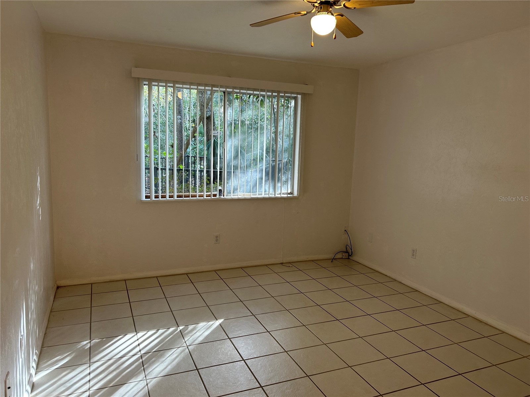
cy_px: 198
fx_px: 398
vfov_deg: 53.1
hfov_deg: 67.3
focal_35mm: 26
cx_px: 265
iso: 80
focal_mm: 5.7
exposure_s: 1/60
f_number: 1.5
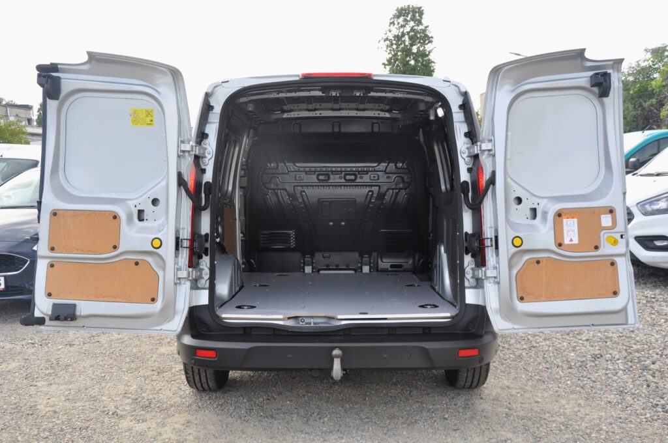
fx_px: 667
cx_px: 334
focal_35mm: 36
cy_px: 222
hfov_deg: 53.2
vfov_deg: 36.8
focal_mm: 24
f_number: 7.1
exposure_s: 1/200
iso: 500
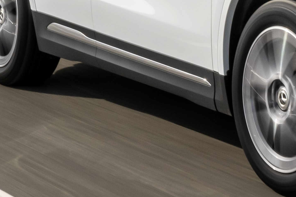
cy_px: -148
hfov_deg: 11.8
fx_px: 1373
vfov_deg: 8.0
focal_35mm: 167
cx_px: 431
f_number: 20
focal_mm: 29
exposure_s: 1/40
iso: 250
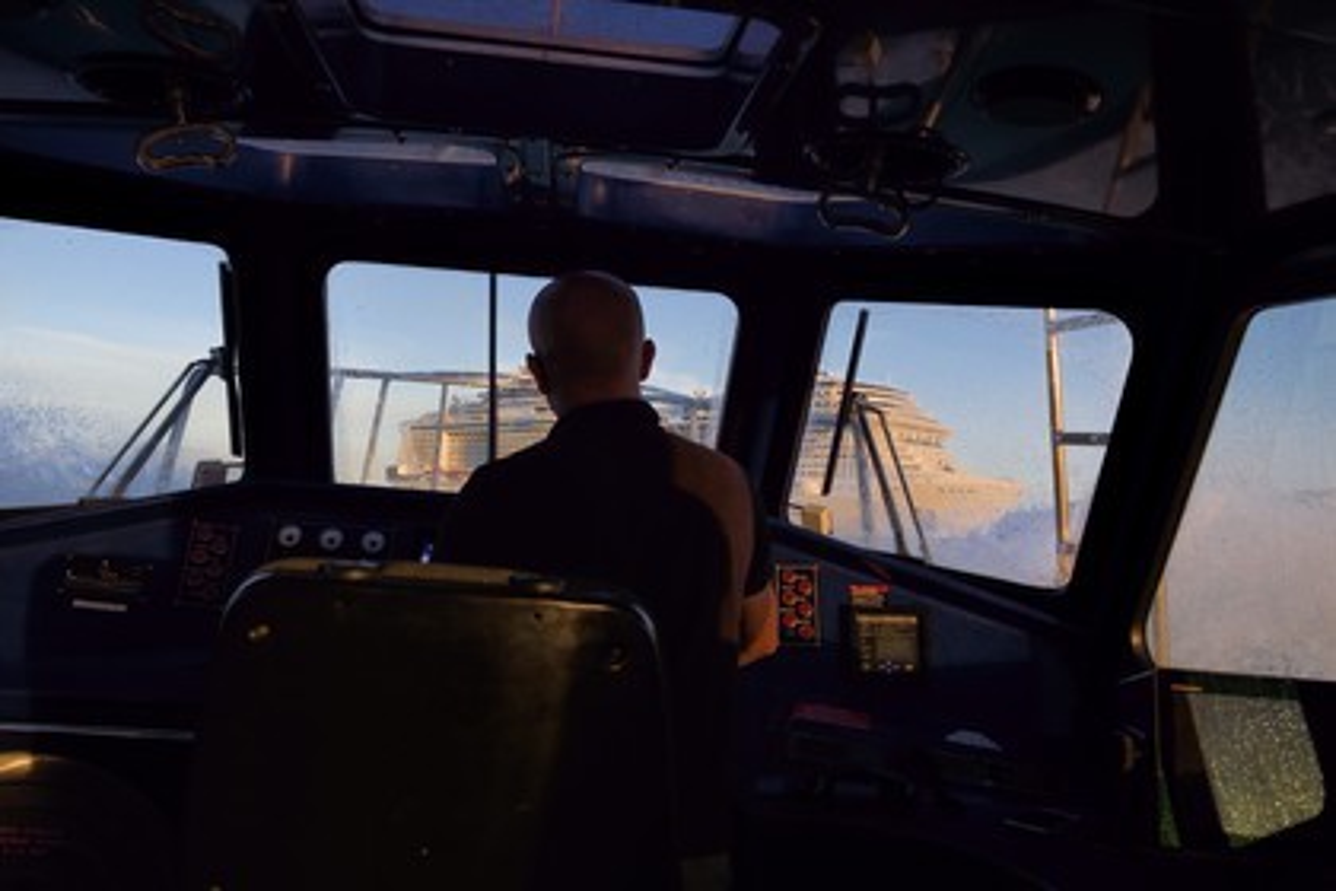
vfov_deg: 41.1
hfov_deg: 58.7
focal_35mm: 32
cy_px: 446
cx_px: 668
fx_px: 1187
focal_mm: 32
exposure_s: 1/640
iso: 800
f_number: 11
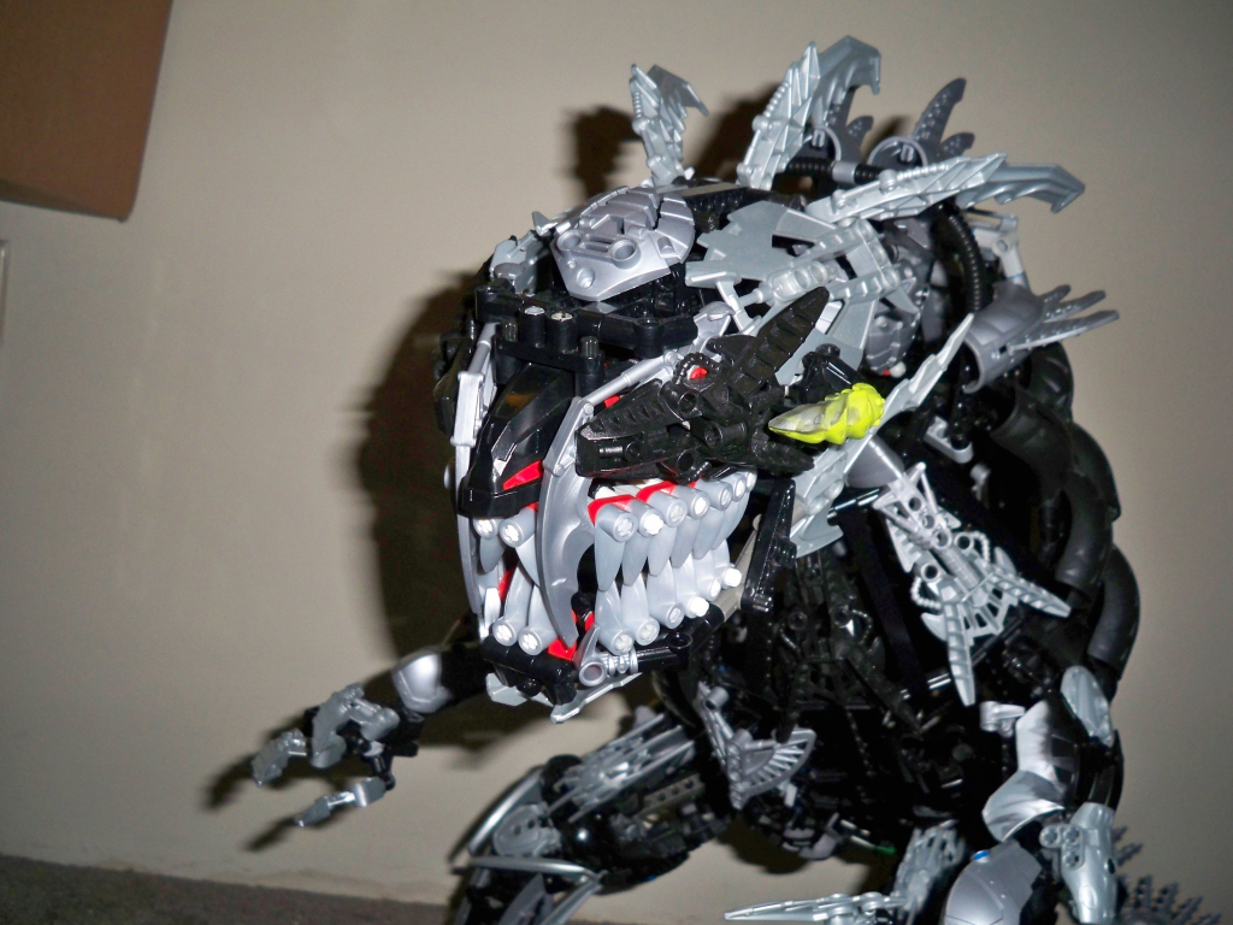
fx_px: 1247
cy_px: 462
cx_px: 616
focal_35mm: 35
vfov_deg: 40.7
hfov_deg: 52.6
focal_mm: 6.3
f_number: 3.1
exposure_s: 1/60
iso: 200
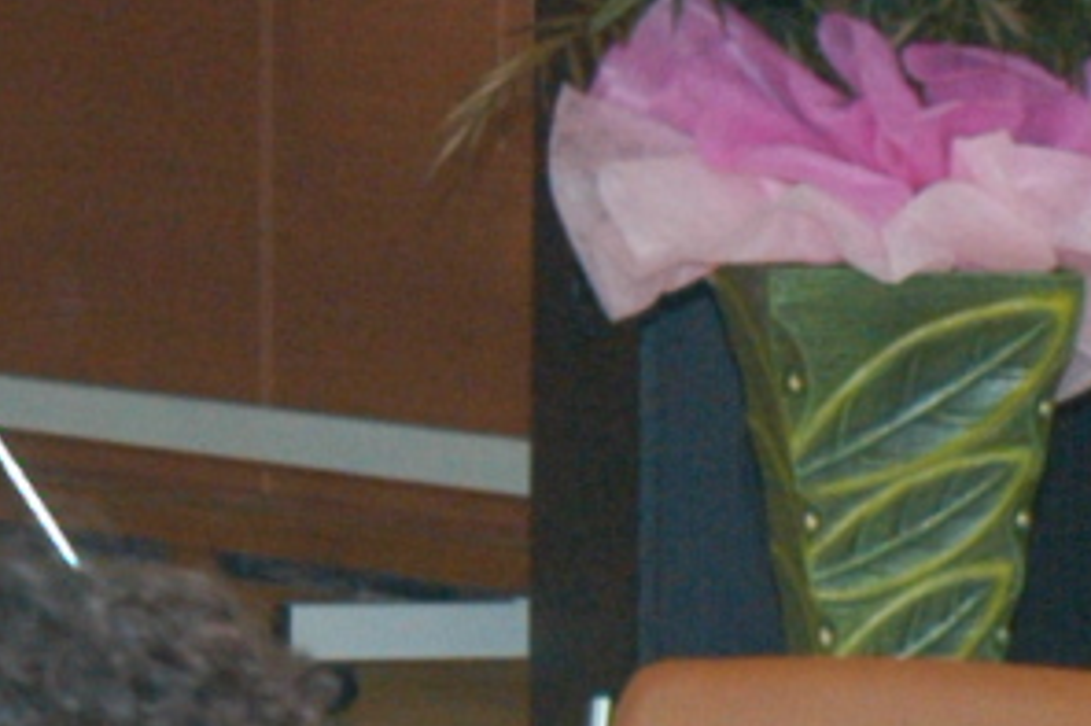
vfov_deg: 3.0
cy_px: -829
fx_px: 13750
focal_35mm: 454
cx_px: -2348
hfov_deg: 4.4
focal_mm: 40
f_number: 7.1
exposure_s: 1/60
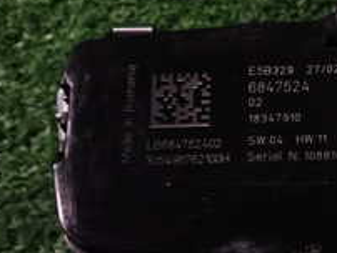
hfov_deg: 20.7
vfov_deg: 16.5
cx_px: 395
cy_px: 190
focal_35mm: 89
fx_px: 867
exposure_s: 1/30
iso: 400
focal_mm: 5.4
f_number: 2.3
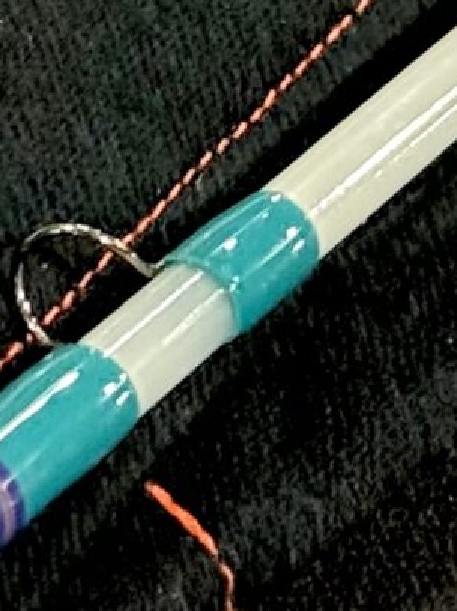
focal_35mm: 303
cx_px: -388
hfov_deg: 4.8
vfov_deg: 6.4
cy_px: -613
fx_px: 5339
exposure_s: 1/30
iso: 500
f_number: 1.78
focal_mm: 6.76
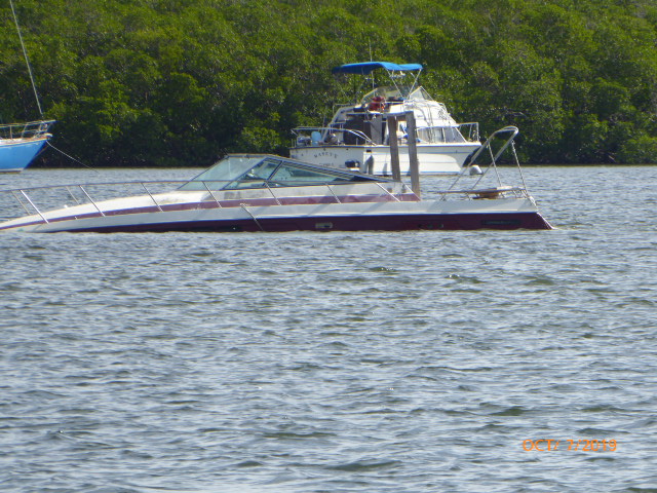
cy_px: 246
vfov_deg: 2.0
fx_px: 14292
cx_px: 328
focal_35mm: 753
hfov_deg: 2.6
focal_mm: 121.5
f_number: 6.3
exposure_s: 1/250
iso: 80
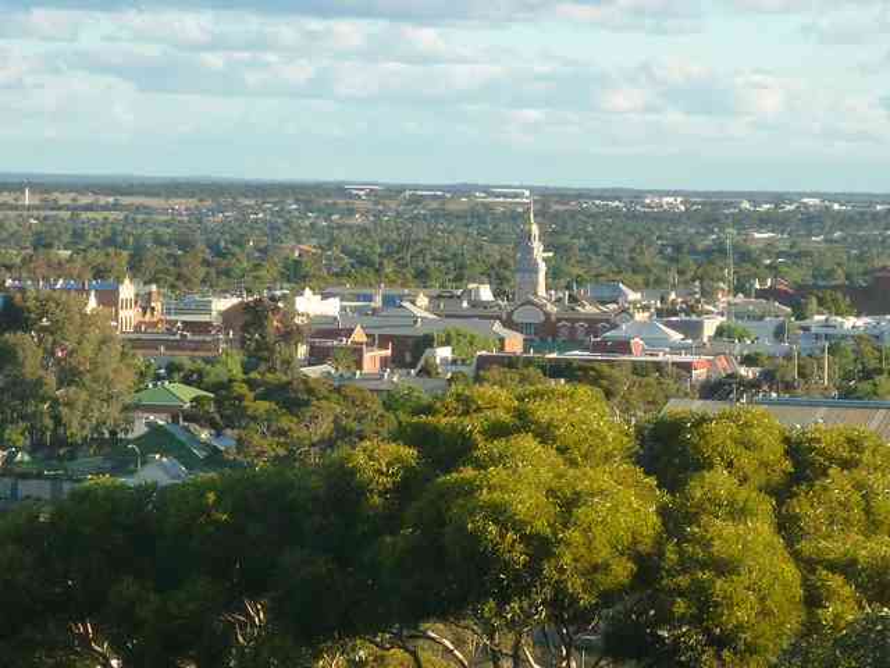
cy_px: 334
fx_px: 4319
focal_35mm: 168
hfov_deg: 11.8
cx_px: 445
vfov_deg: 8.8
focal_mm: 15.3
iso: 125
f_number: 5.7
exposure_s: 1/125
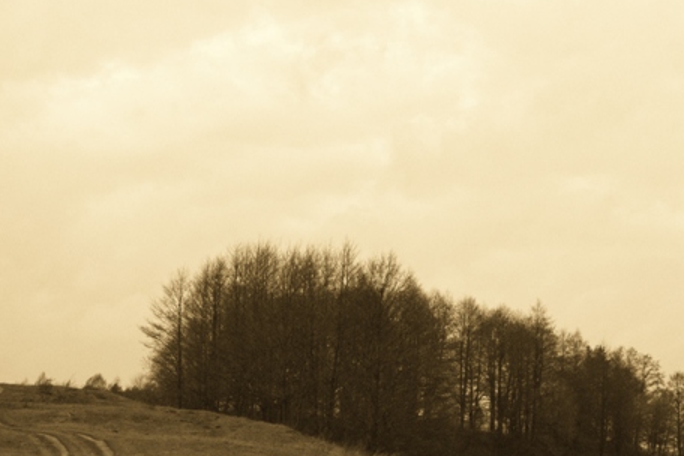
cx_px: 604
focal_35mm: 92
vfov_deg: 14.9
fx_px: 1748
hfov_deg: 21.7
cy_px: 202
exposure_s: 1/320
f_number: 11
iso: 1250
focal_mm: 28
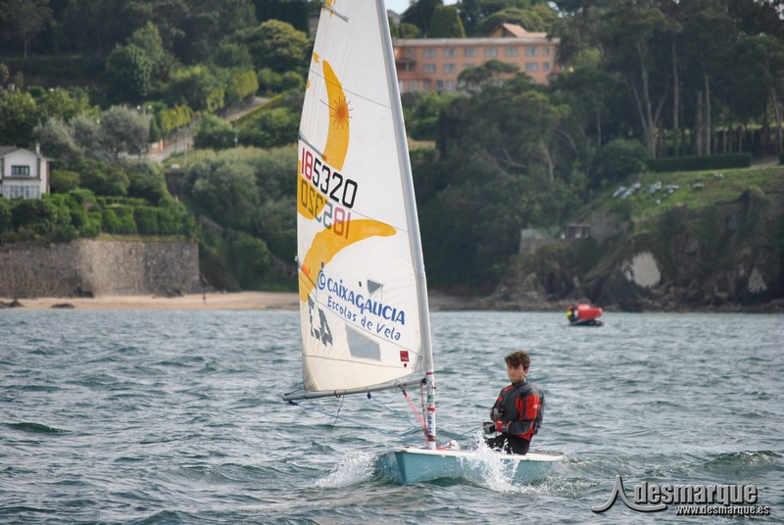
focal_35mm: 248
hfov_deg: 8.3
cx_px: 392
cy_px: 262
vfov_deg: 5.6
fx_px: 5398
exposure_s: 1/400
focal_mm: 165
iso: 100
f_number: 5.3
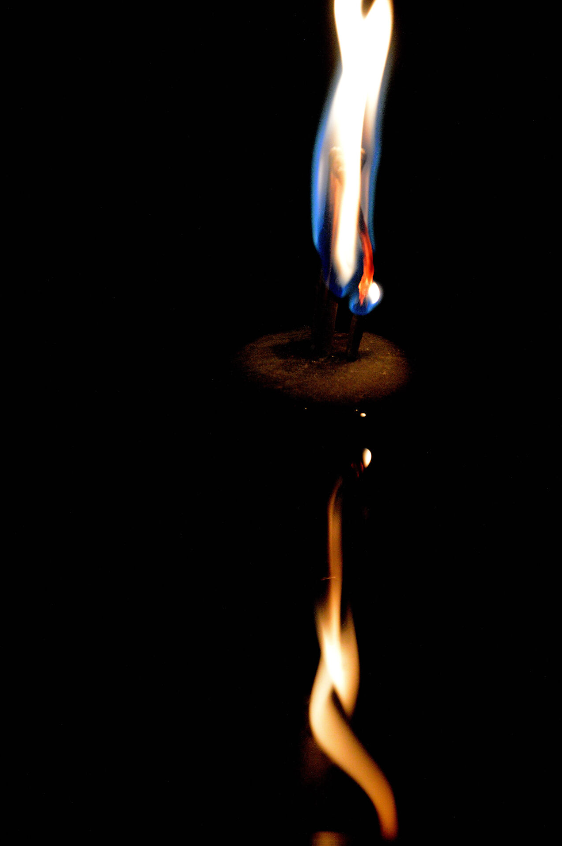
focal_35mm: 162
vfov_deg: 12.7
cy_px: 325
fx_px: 3799
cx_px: 345
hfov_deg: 8.5
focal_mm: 86
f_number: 6.3
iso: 400
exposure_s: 1/20
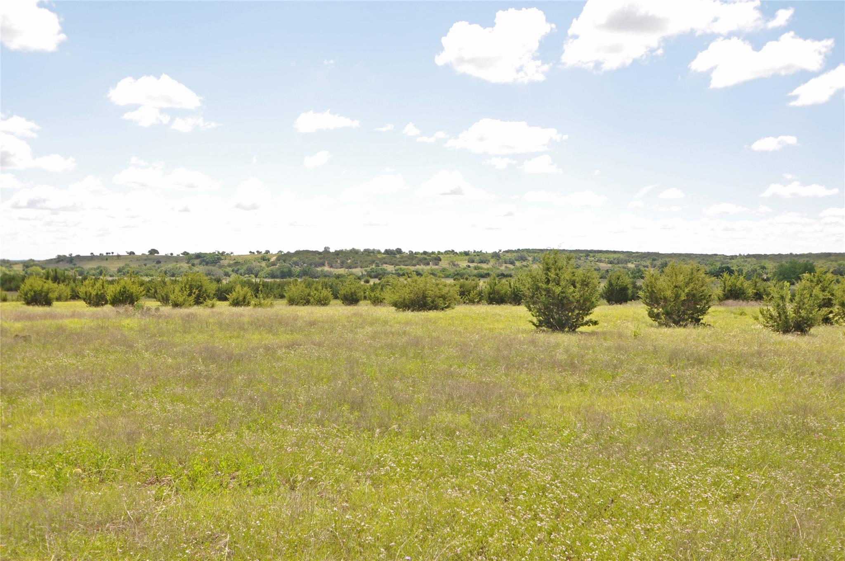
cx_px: 422
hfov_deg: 53.2
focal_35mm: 36
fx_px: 844
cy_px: 280
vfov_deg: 36.8
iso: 250
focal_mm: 24
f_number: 5.6
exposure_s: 1/500
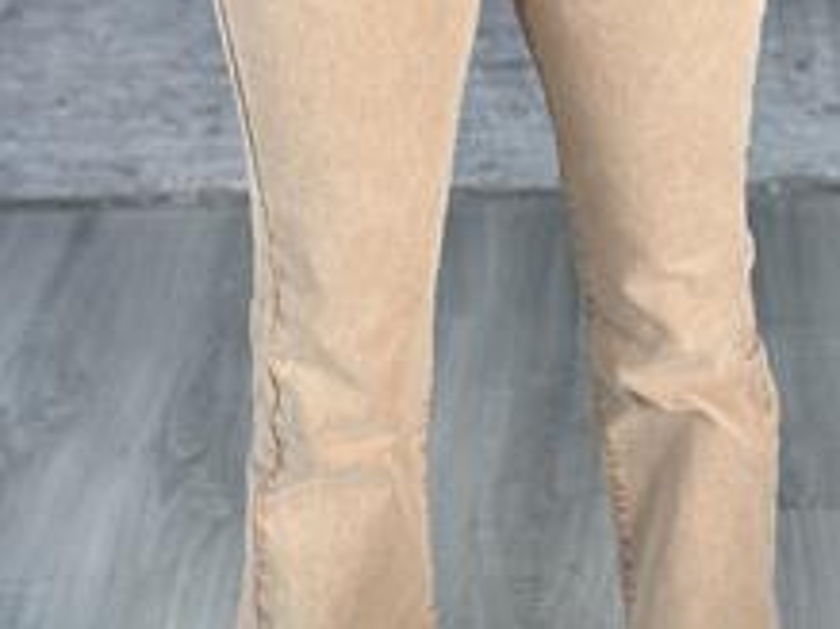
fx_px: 2692
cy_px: 288
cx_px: 476
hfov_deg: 17.7
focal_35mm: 111
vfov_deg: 13.3
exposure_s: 1/128
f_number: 1.78
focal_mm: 6.86
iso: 80
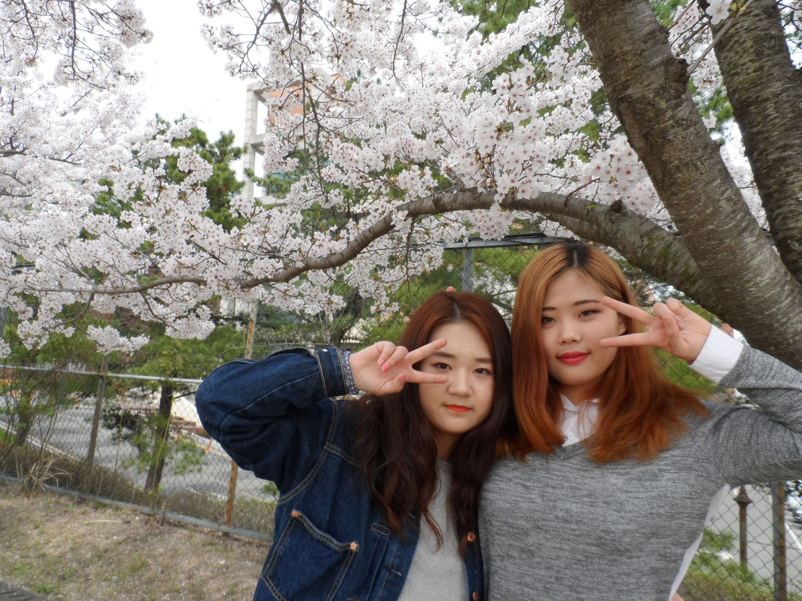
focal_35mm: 24
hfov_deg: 71.6
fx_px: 556
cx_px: 401
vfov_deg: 56.8
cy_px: 300
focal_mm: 4
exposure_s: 1/500
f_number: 3.2
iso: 80
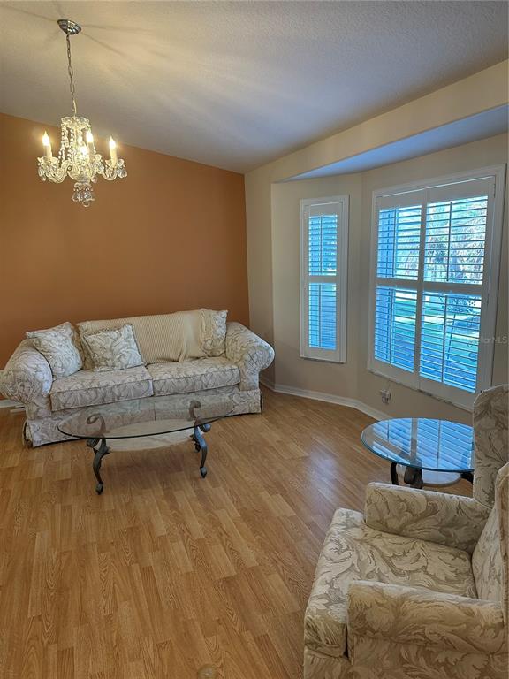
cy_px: 340
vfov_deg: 71.6
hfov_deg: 56.8
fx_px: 471
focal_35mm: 24
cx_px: 254
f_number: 1.78
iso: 200
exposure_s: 1/120
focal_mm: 6.86
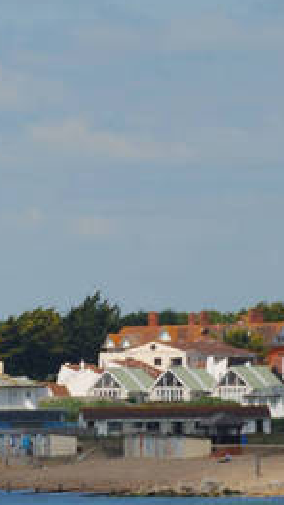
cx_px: -79
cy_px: 407
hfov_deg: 1.5
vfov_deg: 2.6
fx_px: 11202
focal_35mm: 837
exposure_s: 1/400
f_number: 8
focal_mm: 200
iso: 100
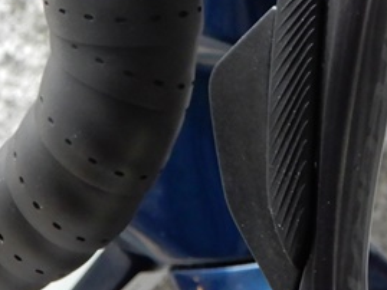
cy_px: -80
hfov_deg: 11.6
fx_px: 1868
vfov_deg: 8.8
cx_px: 460
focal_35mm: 167
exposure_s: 1/30
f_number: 4
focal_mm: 8
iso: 320
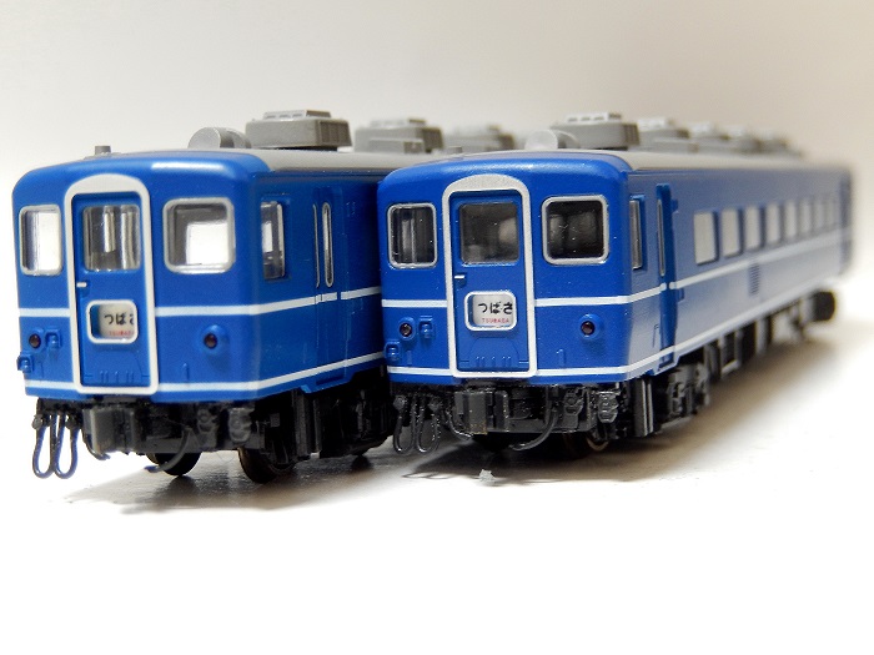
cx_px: 437
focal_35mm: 67
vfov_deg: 21.9
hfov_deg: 29.0
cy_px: 328
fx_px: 1692
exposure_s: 1/1.6
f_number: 4.8
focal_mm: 12
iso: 200
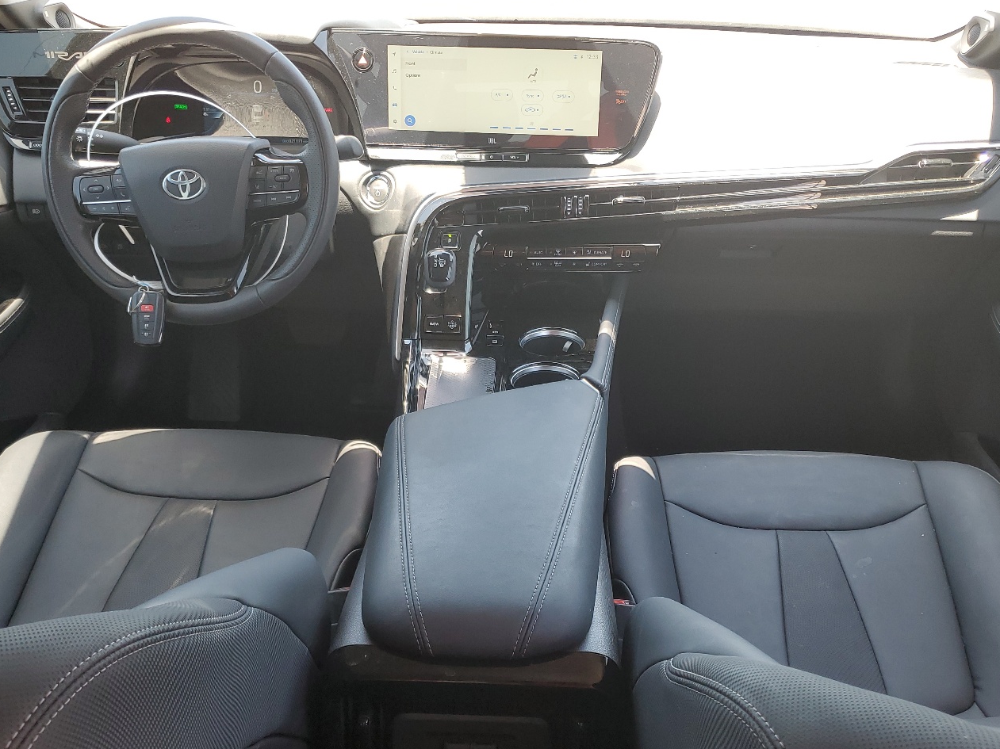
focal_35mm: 33
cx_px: 523
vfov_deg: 42.7
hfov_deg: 55.3
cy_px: 453
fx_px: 953
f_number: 1.5
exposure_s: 1/120
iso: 53
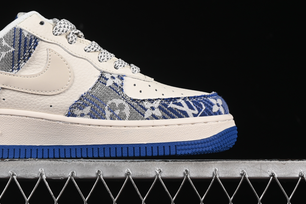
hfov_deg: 15.8
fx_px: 1096
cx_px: 65
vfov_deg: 10.6
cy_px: 49
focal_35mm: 129
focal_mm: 50
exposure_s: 1/80
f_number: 8
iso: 160
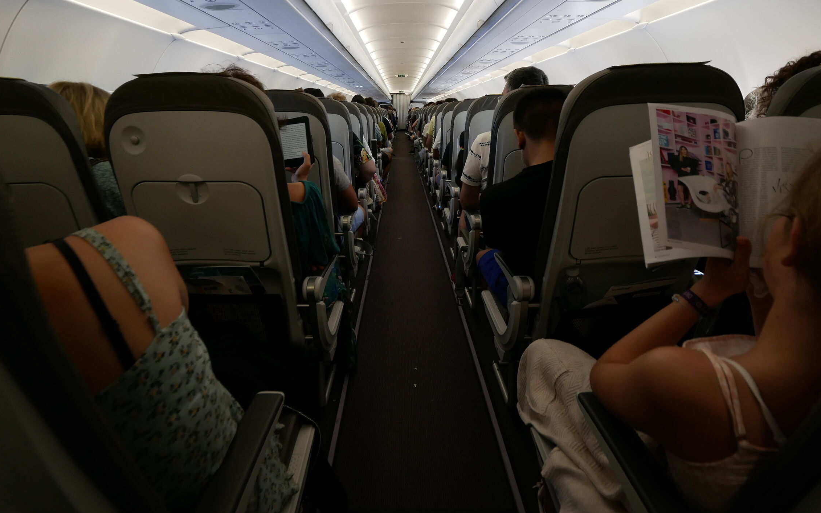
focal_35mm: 18
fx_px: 403
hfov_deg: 91.0
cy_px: 199
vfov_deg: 64.3
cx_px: 393
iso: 500
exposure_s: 1/50
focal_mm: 8
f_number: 3.5
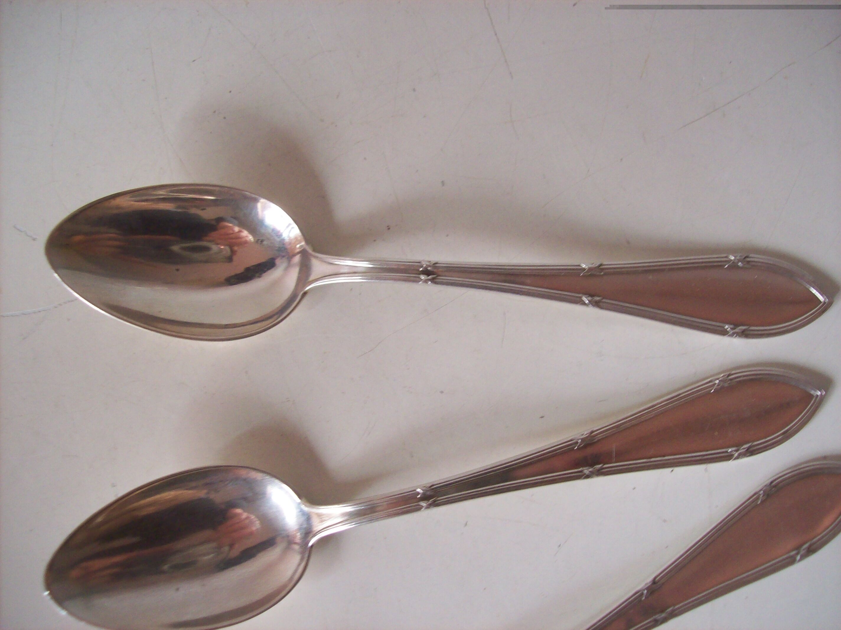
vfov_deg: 39.6
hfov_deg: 51.4
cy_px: 315
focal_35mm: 36
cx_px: 420
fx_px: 874
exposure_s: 1/35.5
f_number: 2.7
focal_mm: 6
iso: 160
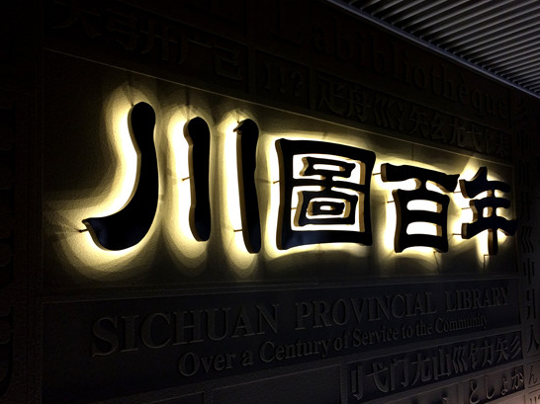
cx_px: 307
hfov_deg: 53.8
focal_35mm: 34
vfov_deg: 41.6
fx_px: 530
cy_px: 235
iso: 125
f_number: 2.2
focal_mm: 4.15
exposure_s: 1/33
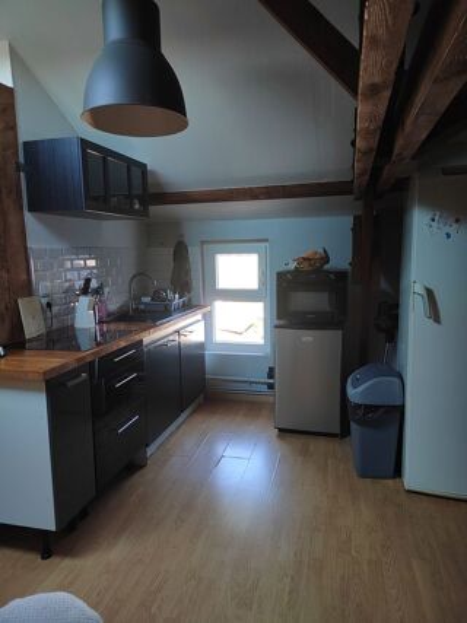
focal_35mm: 23
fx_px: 414
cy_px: 312
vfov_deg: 73.9
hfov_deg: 58.9
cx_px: 234
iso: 1206
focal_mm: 5.52
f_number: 1.9
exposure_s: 1/100
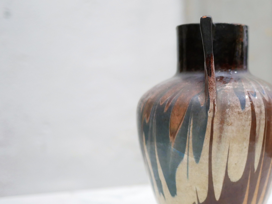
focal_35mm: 63
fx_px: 495
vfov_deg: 23.3
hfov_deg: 30.1
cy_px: 120
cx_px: 214
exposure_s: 1/60
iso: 1000
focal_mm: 20
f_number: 1.7
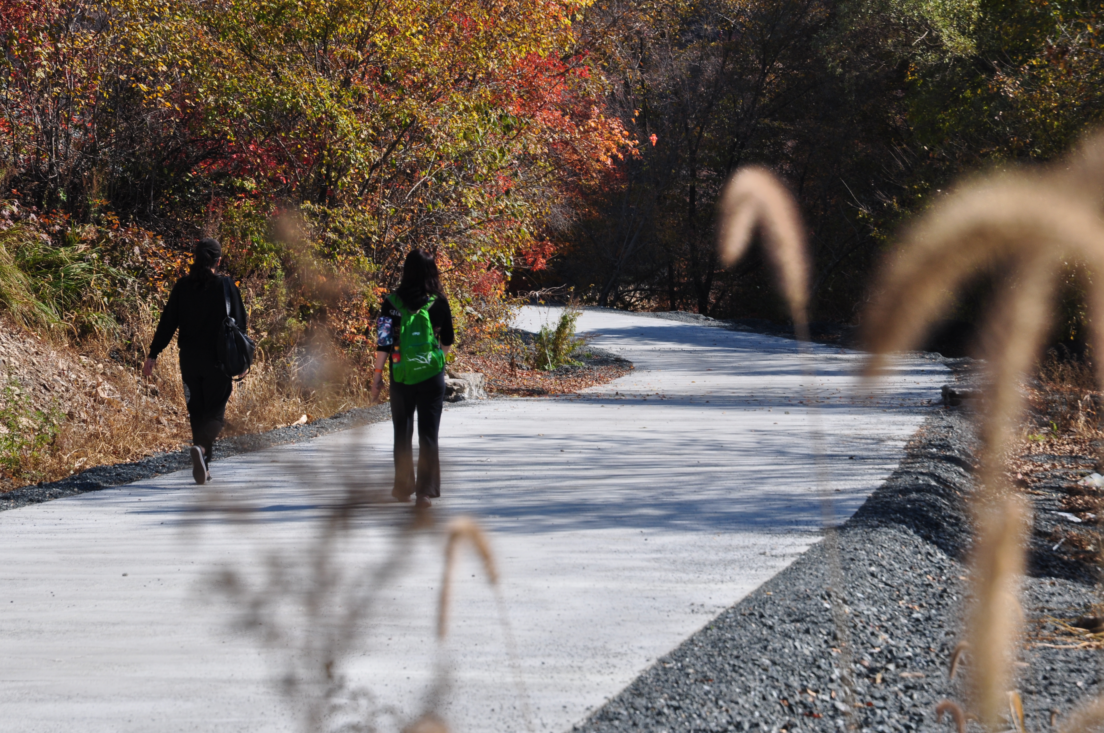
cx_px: 552
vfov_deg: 11.4
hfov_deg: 17.1
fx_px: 3675
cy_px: 366
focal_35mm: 120
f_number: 10
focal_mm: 80
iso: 200
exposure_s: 1/250
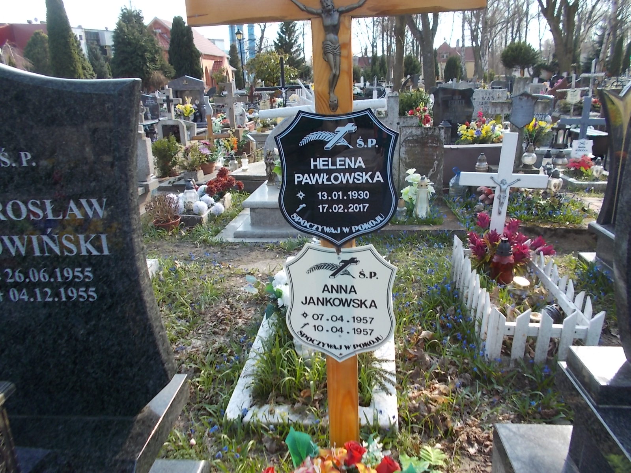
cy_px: 236
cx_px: 316
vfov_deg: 53.1
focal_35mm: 26
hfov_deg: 67.3
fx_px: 474
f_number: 3.2
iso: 80
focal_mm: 4.6
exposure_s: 1/250
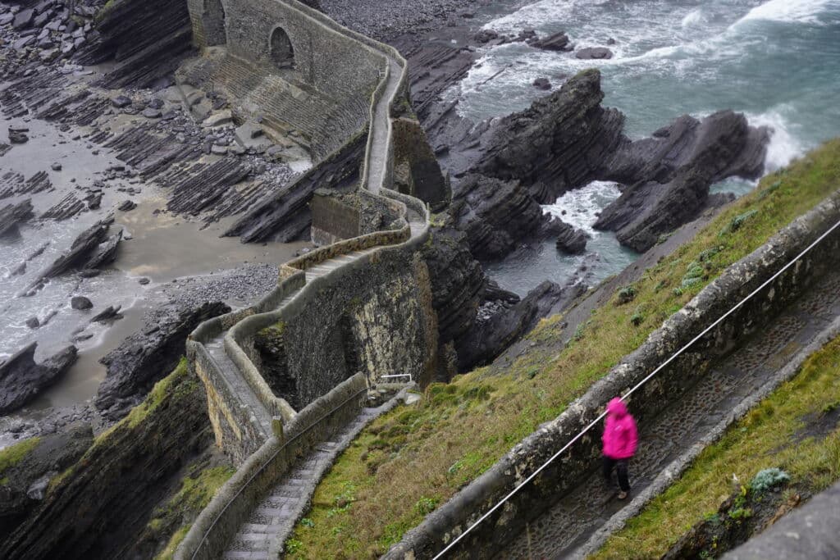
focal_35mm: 62
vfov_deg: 21.9
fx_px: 1447
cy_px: 280
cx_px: 420
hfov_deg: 32.4
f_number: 8
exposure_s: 1/10
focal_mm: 62
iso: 400
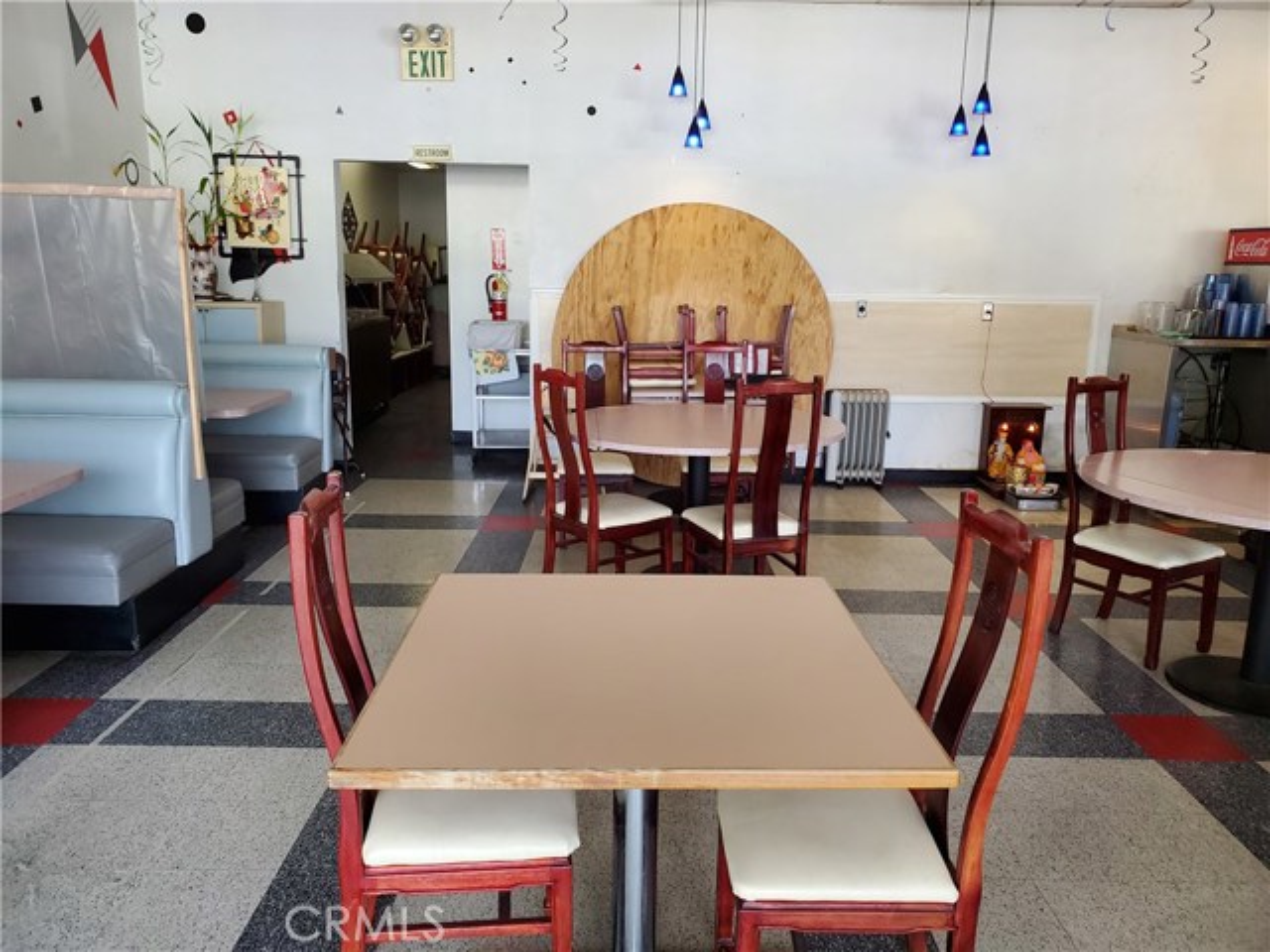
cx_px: 635
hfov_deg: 67.3
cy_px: 476
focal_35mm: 26
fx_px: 954
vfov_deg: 53.1
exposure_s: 1/120
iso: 320
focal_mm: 4.3
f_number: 2.4
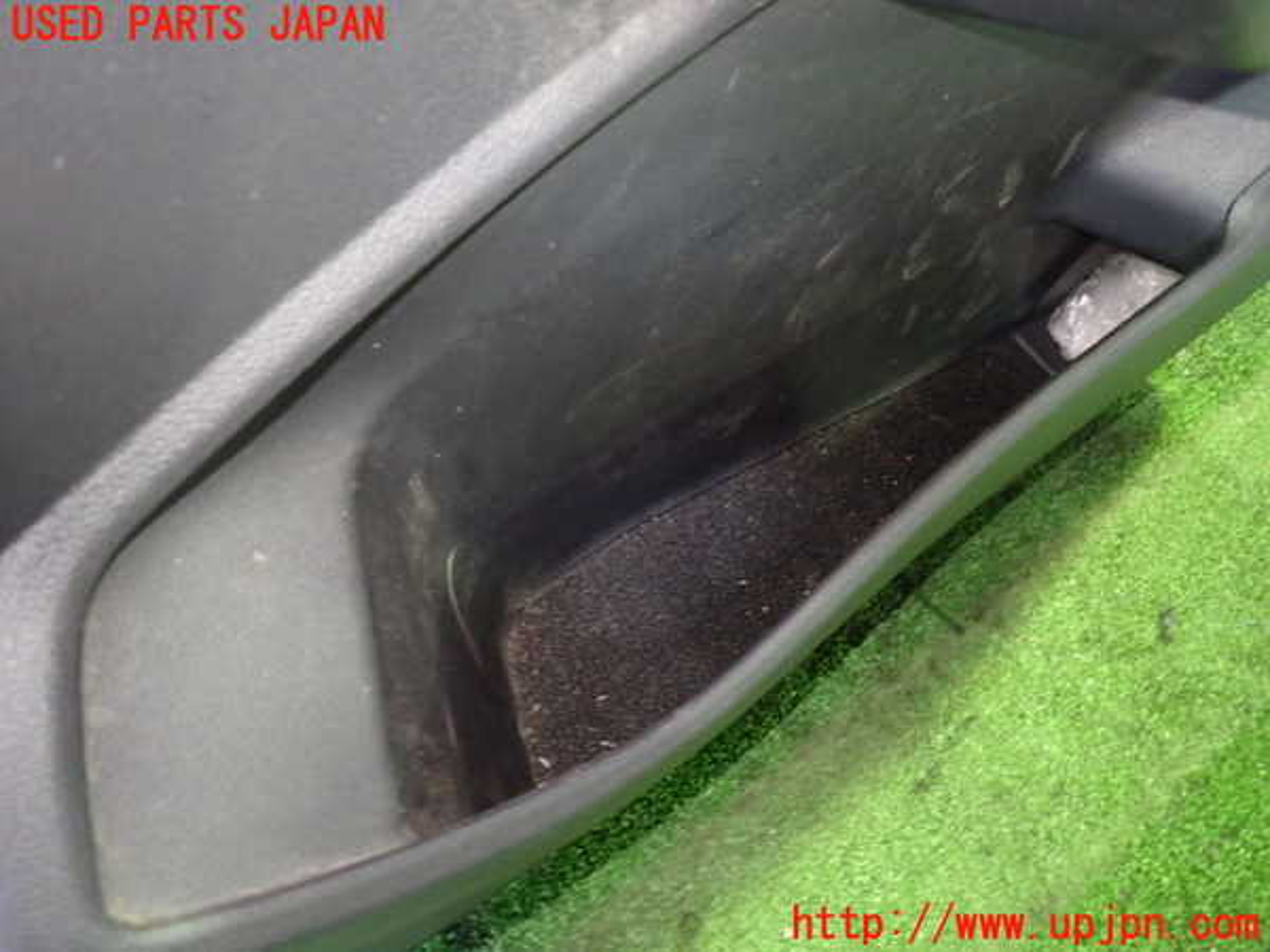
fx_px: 917
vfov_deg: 54.9
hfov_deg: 69.4
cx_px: 635
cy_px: 476
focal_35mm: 25
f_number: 2
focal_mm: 4.5
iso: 800
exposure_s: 1/20
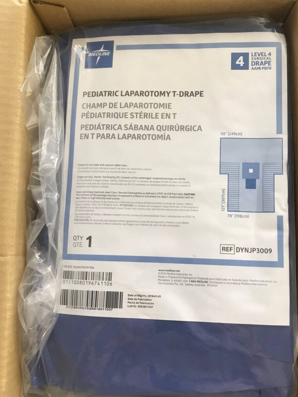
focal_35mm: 32
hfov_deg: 44.2
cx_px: 156
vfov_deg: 56.8
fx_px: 367
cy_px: 208
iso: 25
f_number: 1.8
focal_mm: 3.99
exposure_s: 1/30
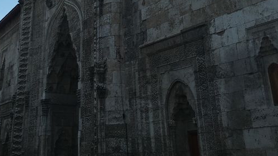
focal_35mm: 59
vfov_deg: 18.4
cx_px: 89
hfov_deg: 35.1
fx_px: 435
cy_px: -68
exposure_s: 1/151
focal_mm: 4.15
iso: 25
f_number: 2.2
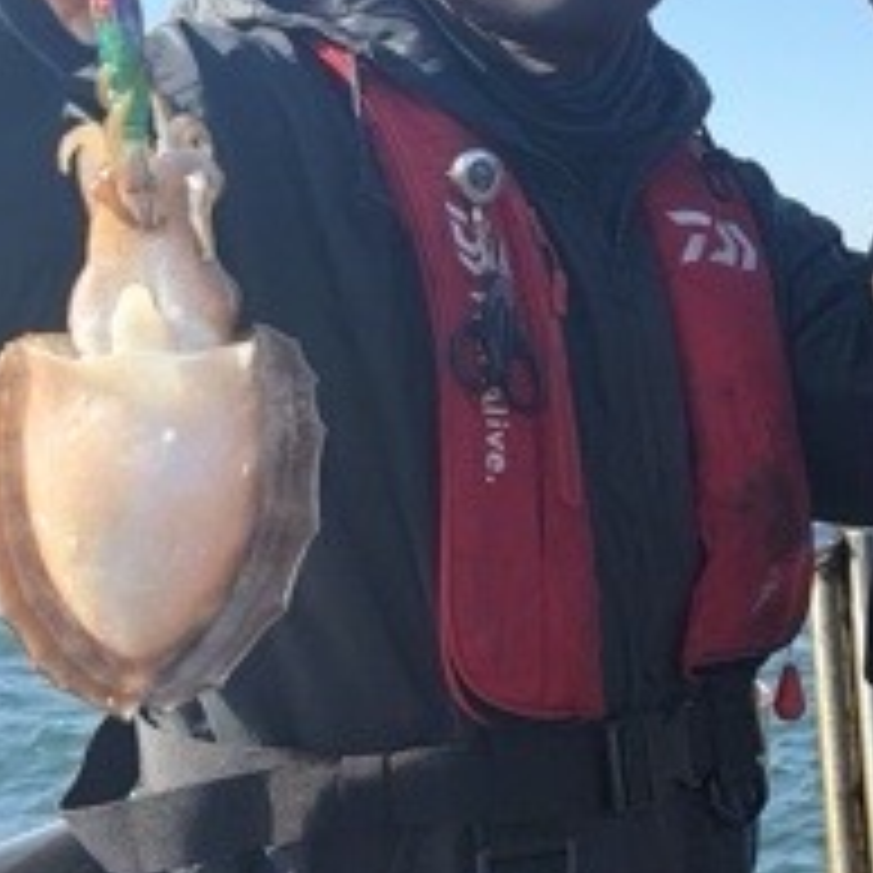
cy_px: 256
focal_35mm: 70
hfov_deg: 24.1
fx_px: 1997
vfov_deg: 24.5
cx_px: 747
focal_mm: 6.76
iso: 320
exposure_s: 1/9091
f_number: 1.78
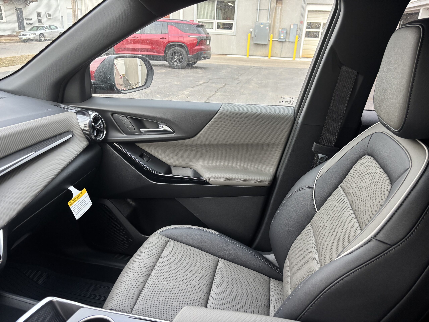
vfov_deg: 53.1
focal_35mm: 26
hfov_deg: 67.3
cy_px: 161
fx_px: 322
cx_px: 214
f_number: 1.6
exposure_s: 1/63
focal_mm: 5.96
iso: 125
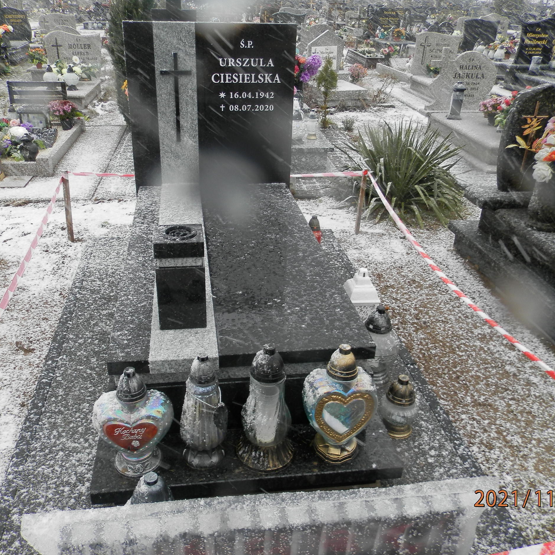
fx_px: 544
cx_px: 260
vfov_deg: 54.0
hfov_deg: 54.0
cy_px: 276
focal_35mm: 30
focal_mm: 4.5
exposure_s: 1/30
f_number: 3.1
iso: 80
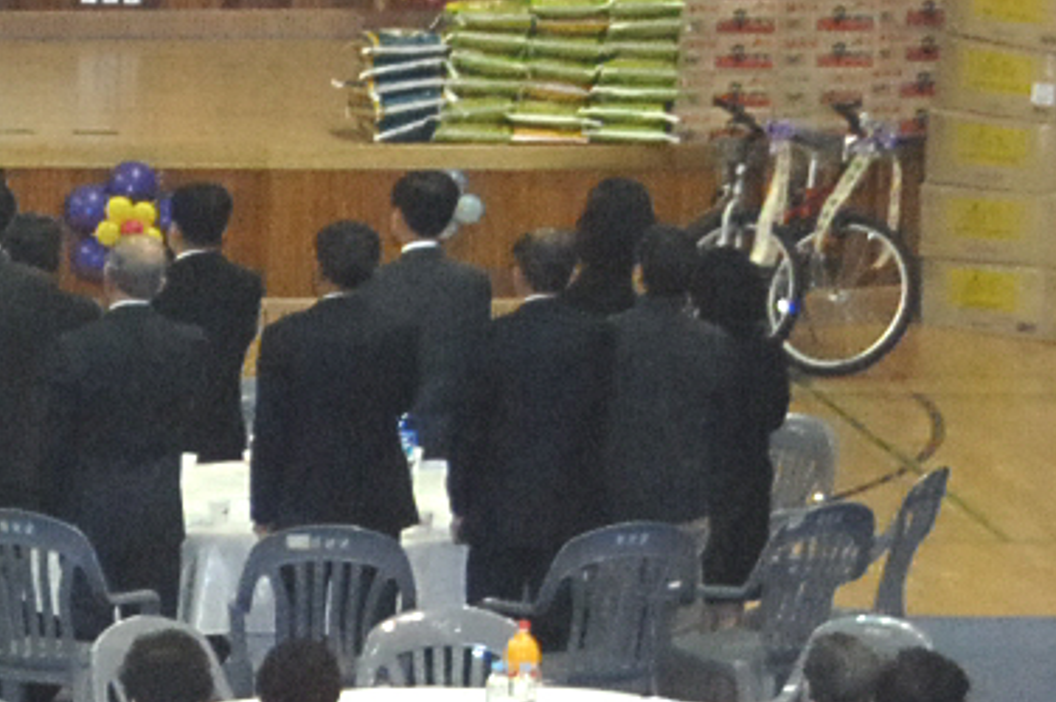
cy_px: 713
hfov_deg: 5.4
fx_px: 11019
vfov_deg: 3.6
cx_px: -907
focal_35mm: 376
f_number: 6.7
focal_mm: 44
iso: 800
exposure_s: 1/60
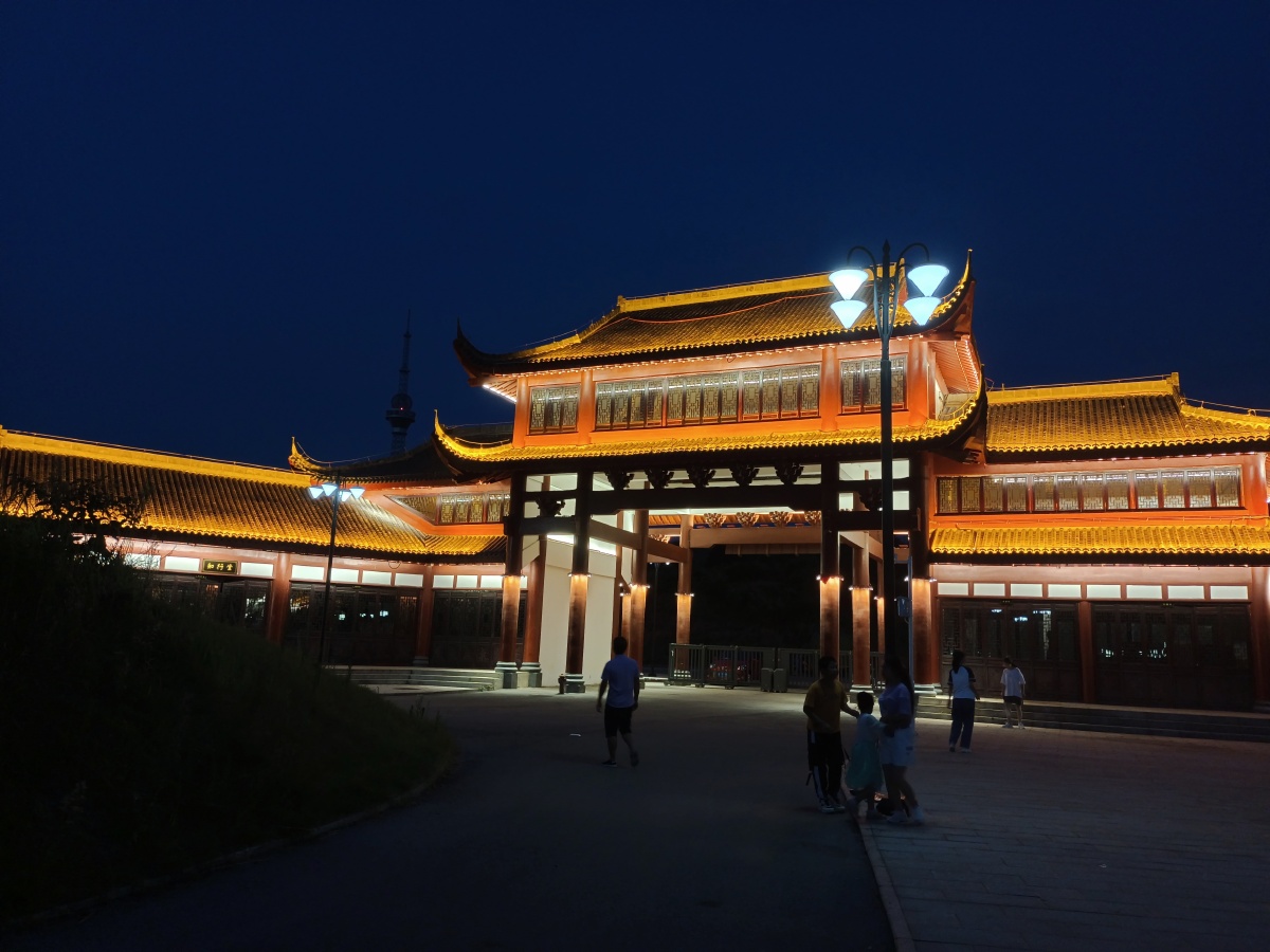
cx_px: 635
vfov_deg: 54.9
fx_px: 917
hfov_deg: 69.4
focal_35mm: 25
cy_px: 476
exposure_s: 1/25
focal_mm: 4.71
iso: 1502
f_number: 1.79
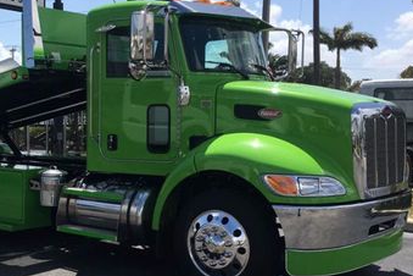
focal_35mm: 57
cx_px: 88
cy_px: 158
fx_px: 654
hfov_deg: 34.1
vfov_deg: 23.8
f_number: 2.2
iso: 25
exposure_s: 1/1876
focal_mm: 4.15
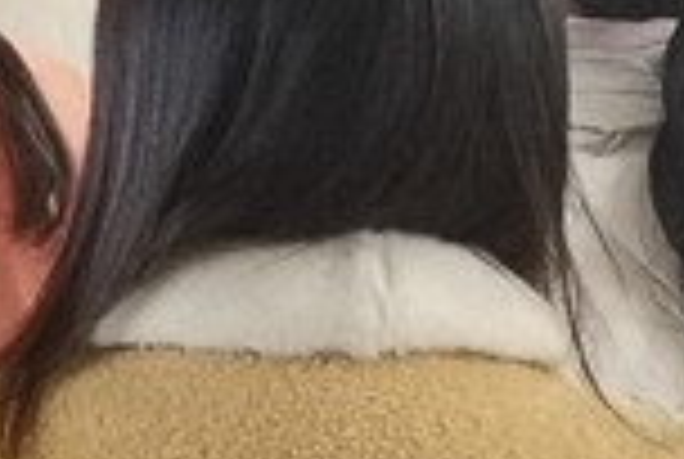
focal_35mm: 202
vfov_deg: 6.7
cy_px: -248
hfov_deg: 9.0
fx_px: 3845
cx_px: -1058
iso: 100
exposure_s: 1/50
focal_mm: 3.95
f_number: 1.8
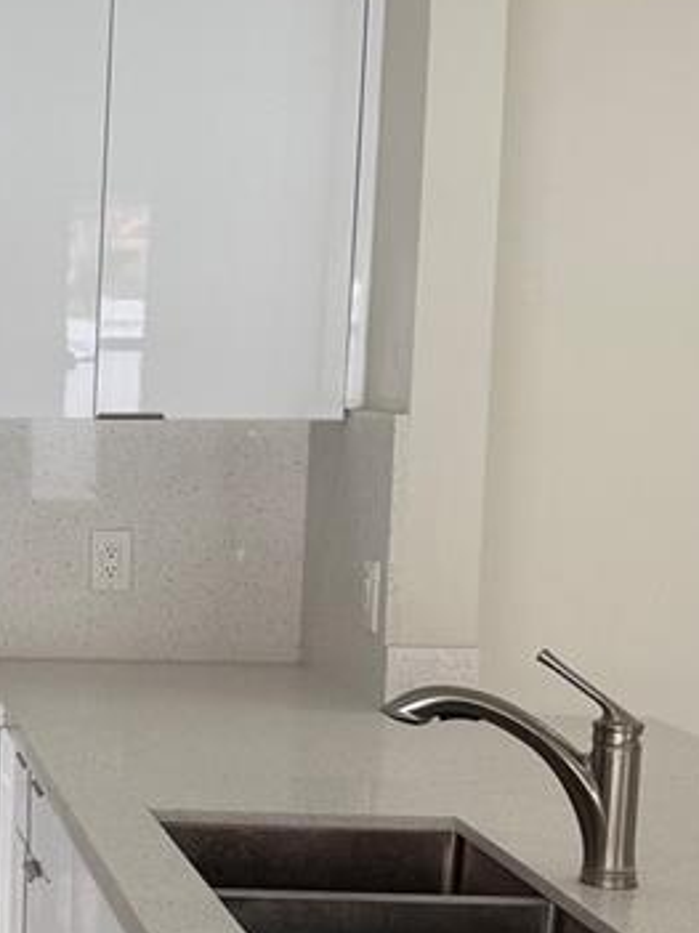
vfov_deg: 23.7
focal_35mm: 82
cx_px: -409
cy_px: 625
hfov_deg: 16.1
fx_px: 2209
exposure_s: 1/188
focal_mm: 6.76
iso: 64
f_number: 1.78
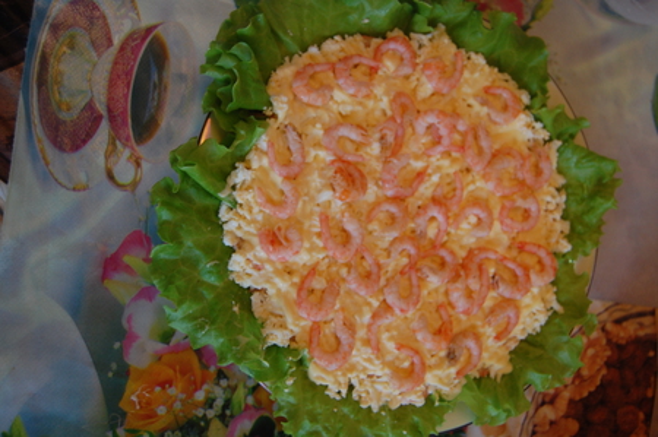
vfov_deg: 31.8
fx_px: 767
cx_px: 329
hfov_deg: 46.4
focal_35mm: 42
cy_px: 218
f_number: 4.2
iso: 560
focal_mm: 28
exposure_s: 1/30
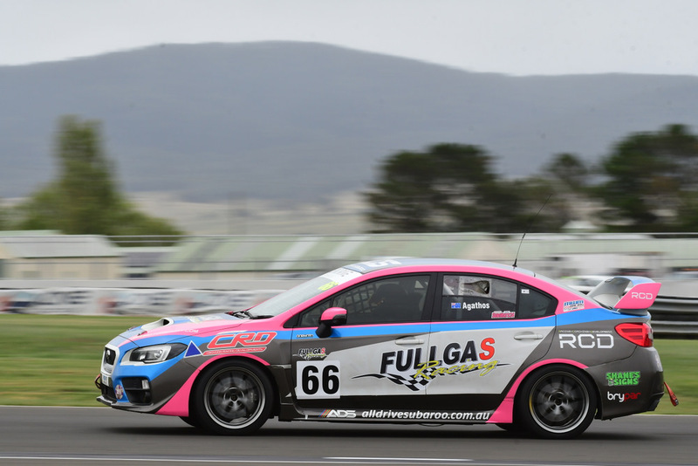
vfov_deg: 4.6
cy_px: 233
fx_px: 5818
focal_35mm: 300
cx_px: 349
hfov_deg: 6.9
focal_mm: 200
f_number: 14
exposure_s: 1/200
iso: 500
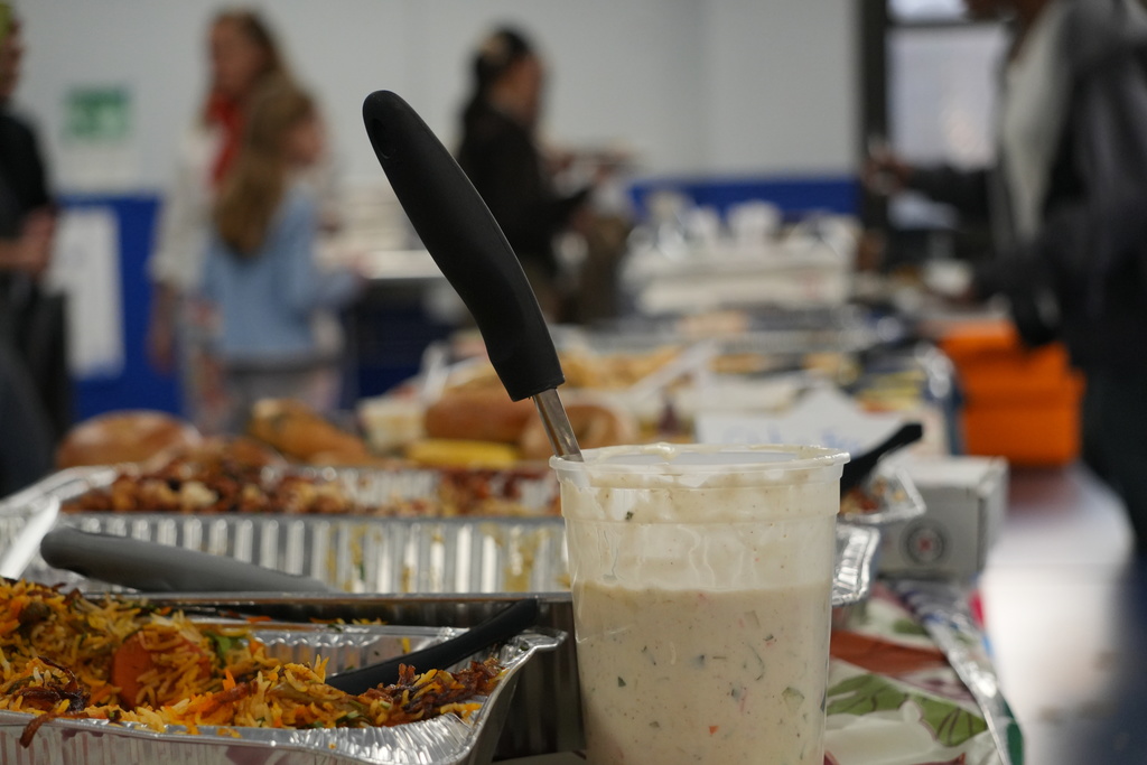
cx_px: 574
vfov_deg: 16.6
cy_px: 382
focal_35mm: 82
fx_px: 2629
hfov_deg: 24.6
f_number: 4.5
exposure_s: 1/160
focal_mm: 55
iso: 1600
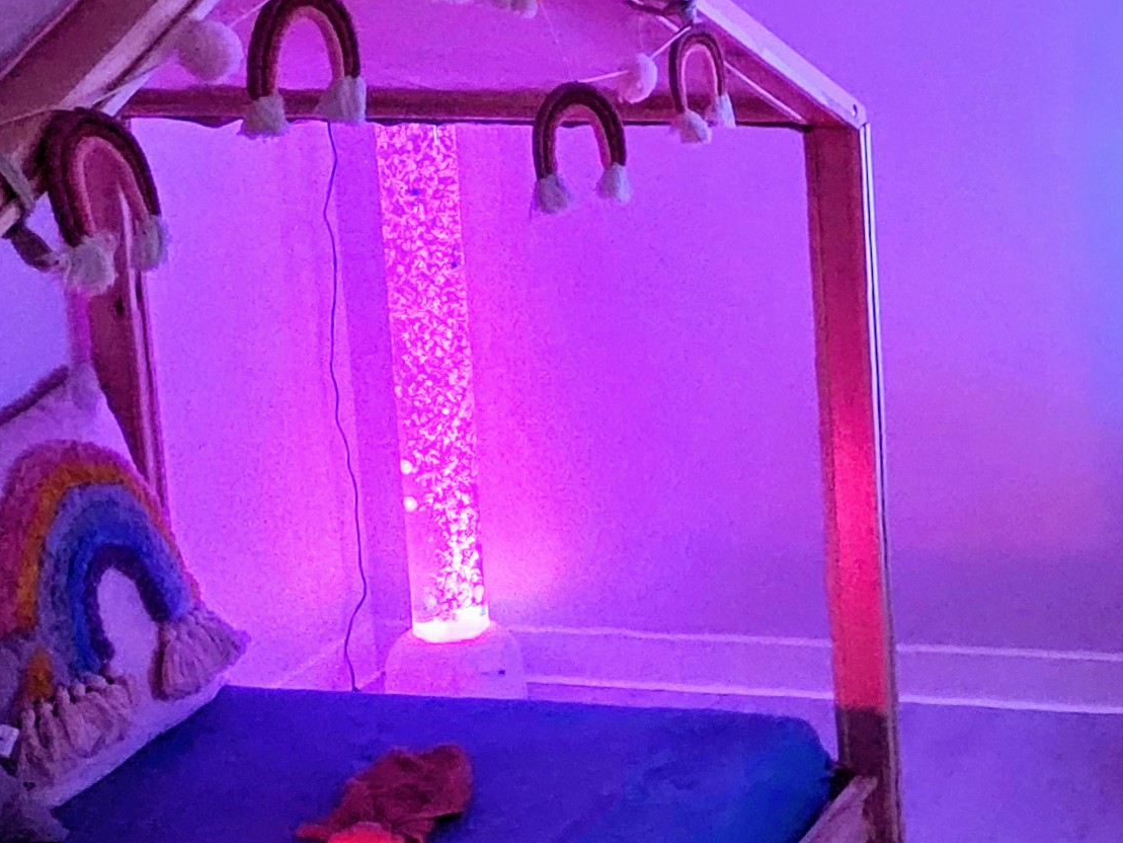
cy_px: 205
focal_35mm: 81
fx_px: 2628
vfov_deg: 18.1
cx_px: 1194
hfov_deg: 22.9
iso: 1250
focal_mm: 5
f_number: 1.8
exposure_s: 1/30
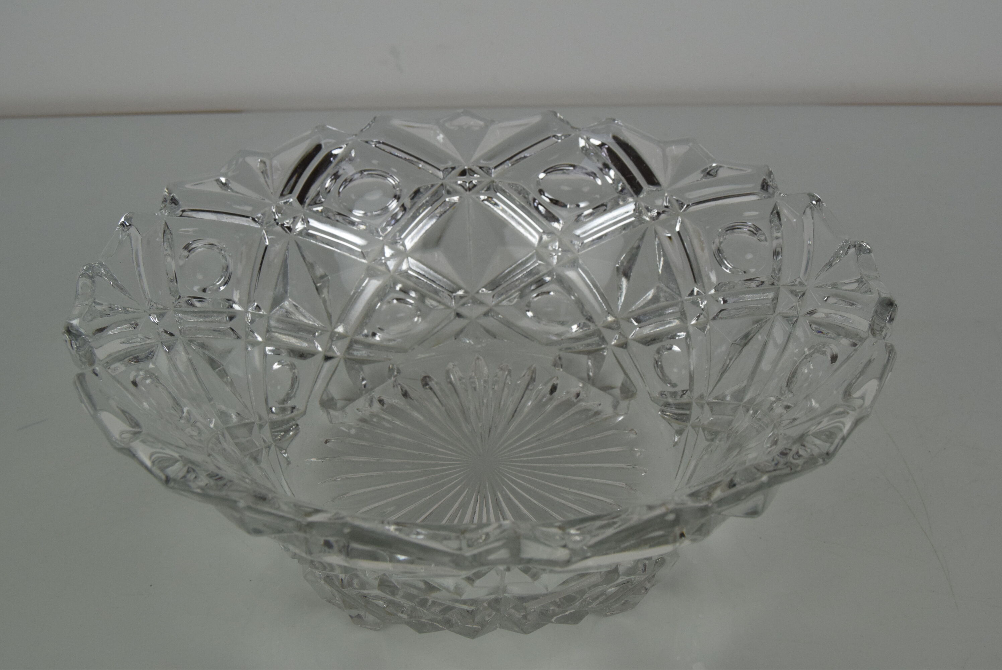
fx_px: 1003
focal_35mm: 36
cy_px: 335
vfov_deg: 36.9
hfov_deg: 53.1
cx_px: 501
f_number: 10
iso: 1600
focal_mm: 24
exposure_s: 1/400
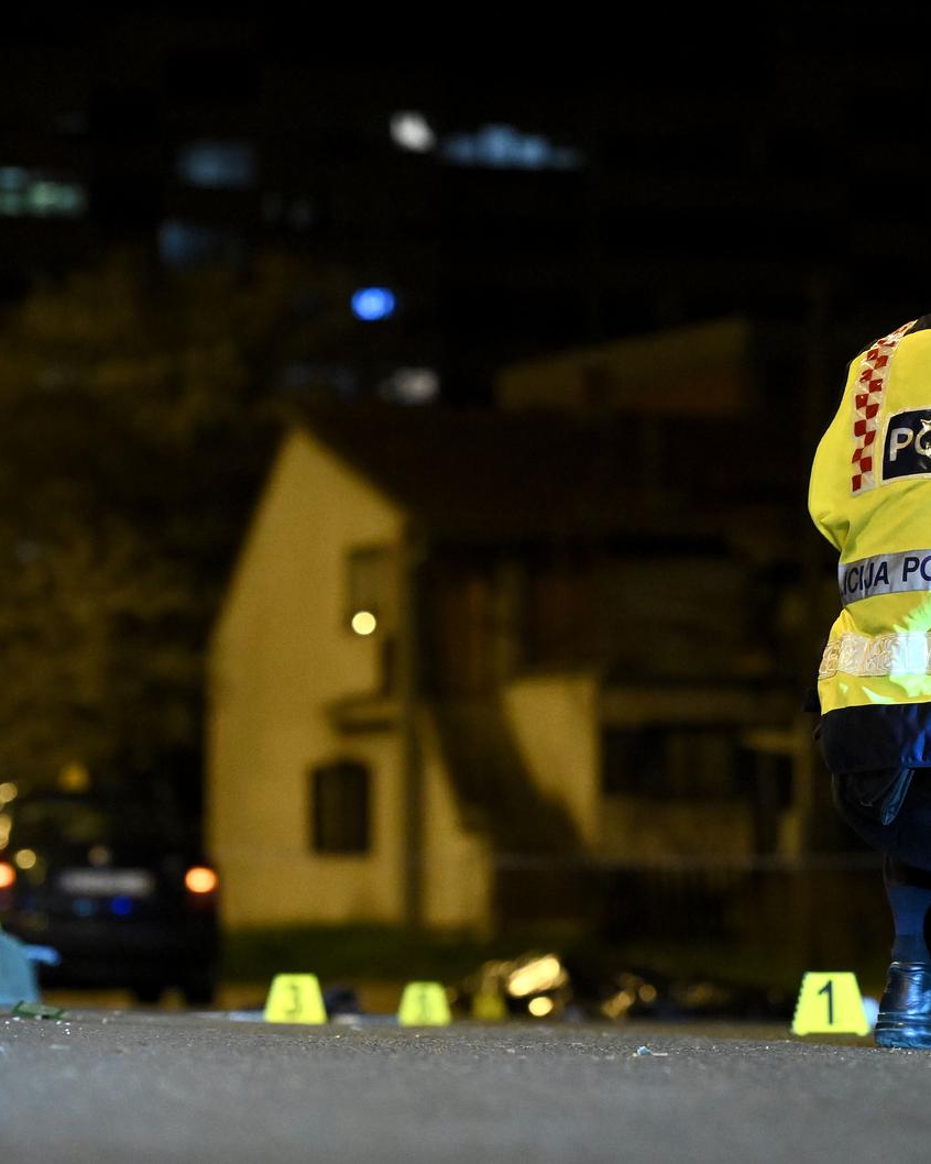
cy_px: 582
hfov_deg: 9.1
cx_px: 776
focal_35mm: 170
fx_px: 5857
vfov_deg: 11.4
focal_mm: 120
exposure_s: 1/80
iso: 4000
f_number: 4
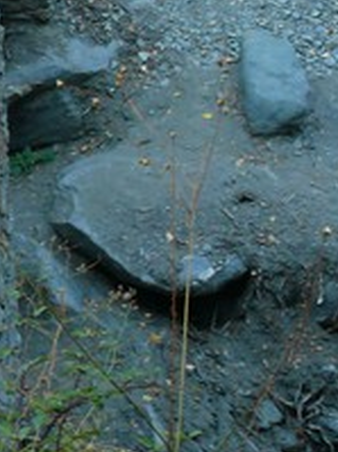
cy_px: -284
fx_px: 1720
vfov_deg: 13.8
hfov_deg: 10.6
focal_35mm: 132
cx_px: -250
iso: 100
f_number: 2.8
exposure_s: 1/40
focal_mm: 7.4
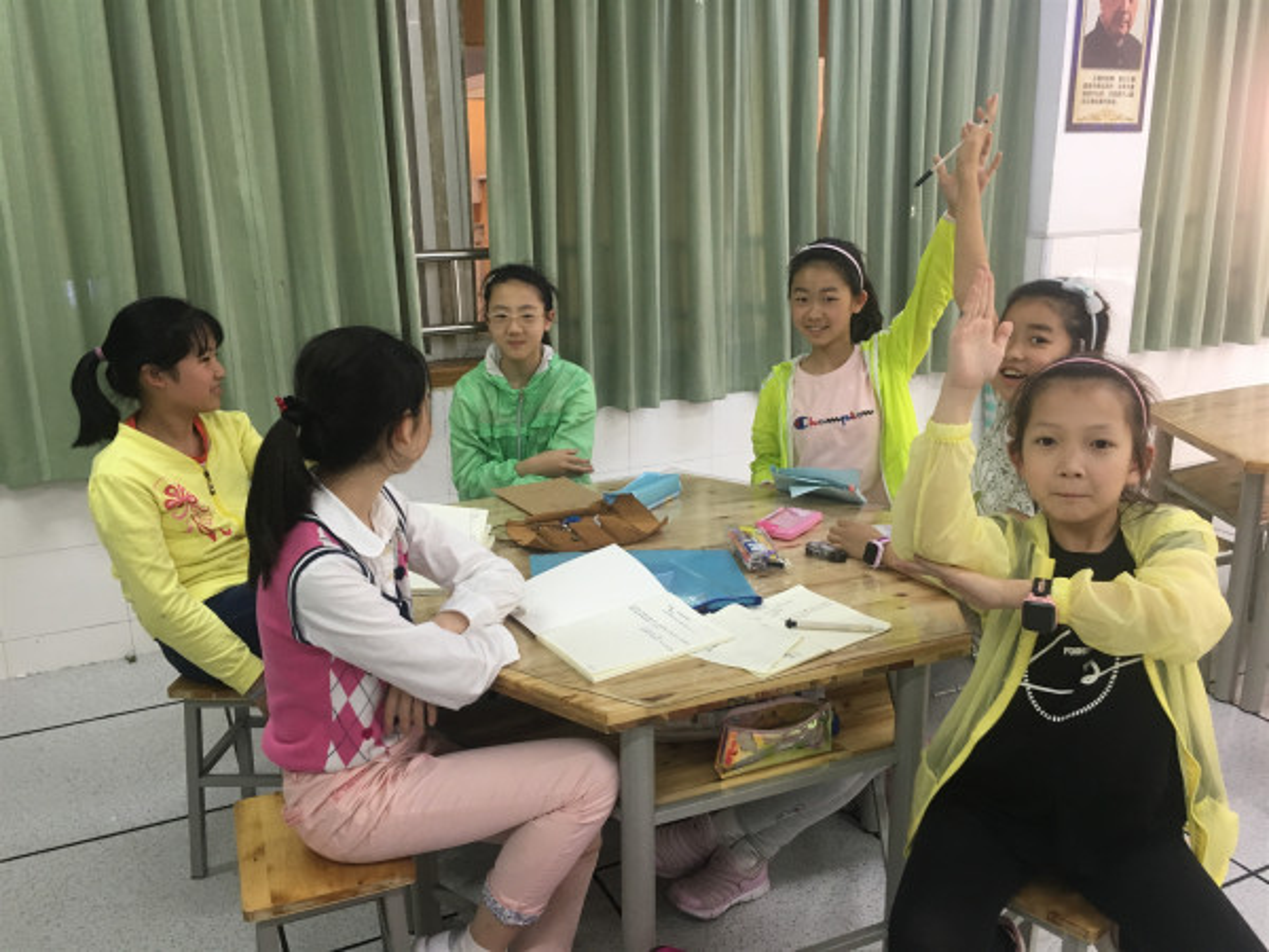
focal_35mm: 29
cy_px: 476
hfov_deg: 61.7
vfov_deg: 48.2
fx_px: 1063
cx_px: 634
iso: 125
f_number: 2.2
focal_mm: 4.15
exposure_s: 1/33
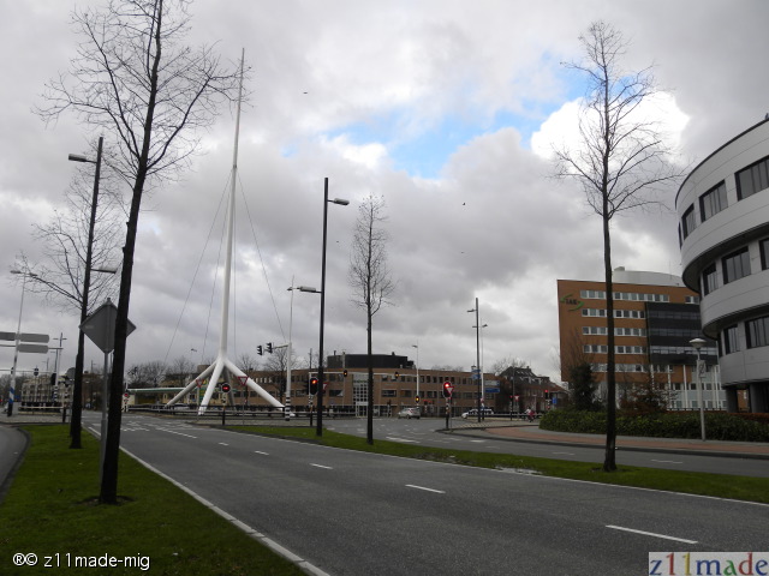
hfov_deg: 61.7
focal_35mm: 29
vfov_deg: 48.2
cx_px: 384
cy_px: 288
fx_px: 644
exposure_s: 1/190
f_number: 4
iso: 64
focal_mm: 5.2
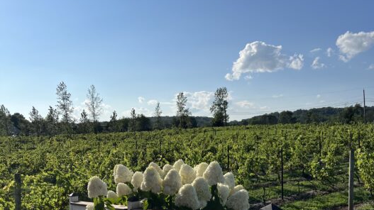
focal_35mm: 38
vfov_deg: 30.7
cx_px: 187
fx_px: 377
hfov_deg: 52.8
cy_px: 154
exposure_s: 1/7353
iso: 50
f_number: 1.6
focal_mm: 5.1
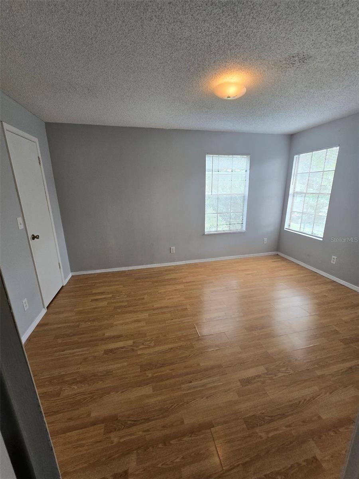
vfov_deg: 106.2
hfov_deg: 89.9
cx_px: 180
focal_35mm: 13
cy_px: 240
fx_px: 180
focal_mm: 2.2
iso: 100
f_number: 2.2
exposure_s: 1/60
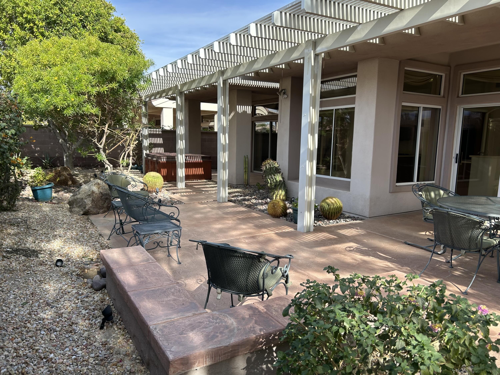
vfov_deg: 53.1
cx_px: 250
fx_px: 376
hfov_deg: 67.3
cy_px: 188
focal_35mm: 26
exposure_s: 1/1412
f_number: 1.5
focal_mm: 5.7
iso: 50
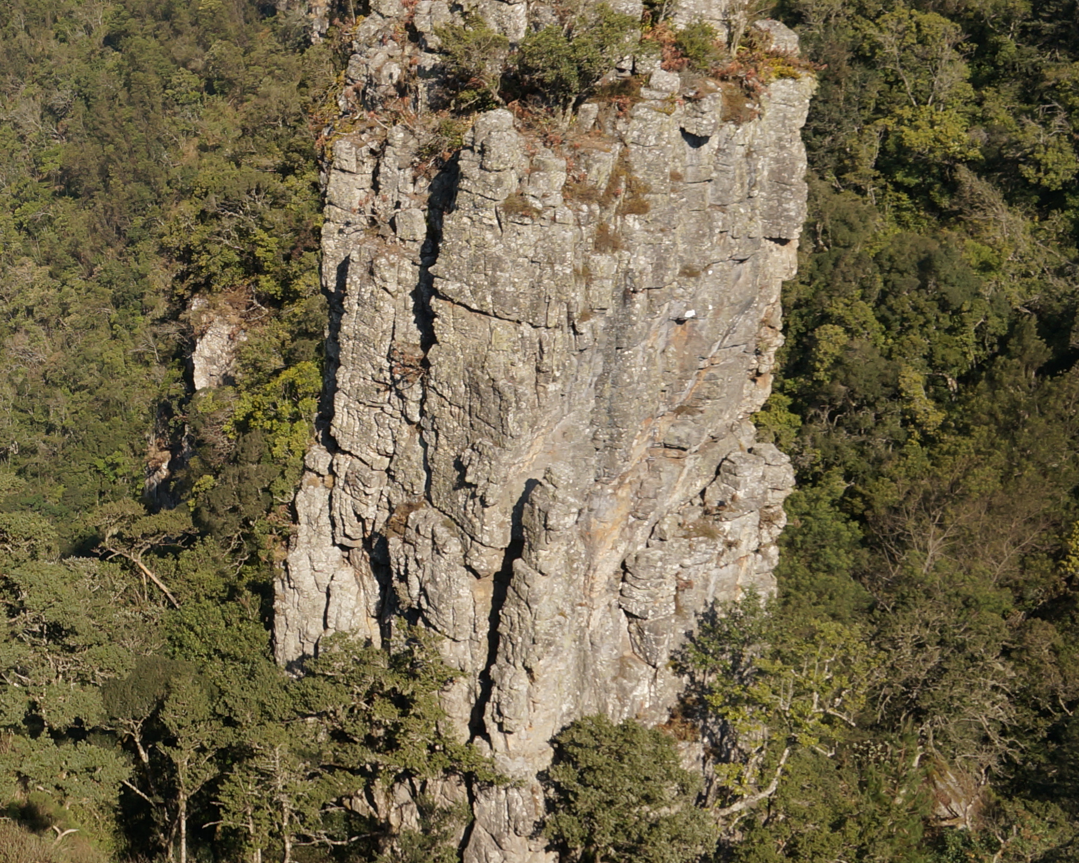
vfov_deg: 24.4
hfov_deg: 28.3
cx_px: -42
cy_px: 257
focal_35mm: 62
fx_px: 1980
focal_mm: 18
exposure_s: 1/160
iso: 100
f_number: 9
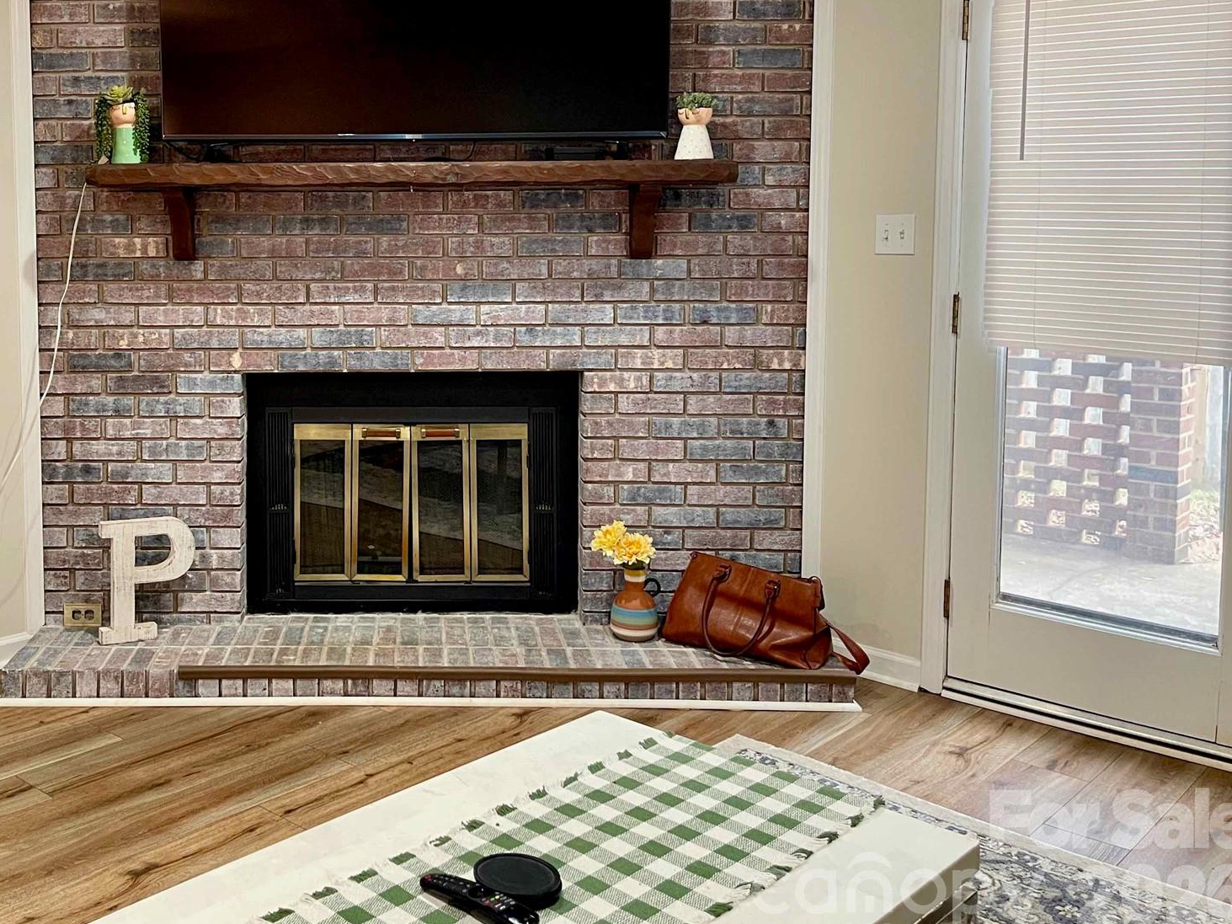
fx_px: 1246
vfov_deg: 40.2
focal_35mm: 35
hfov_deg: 51.5
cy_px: 308
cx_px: 396
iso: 200
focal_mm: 5.1
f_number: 1.6
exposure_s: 1/60
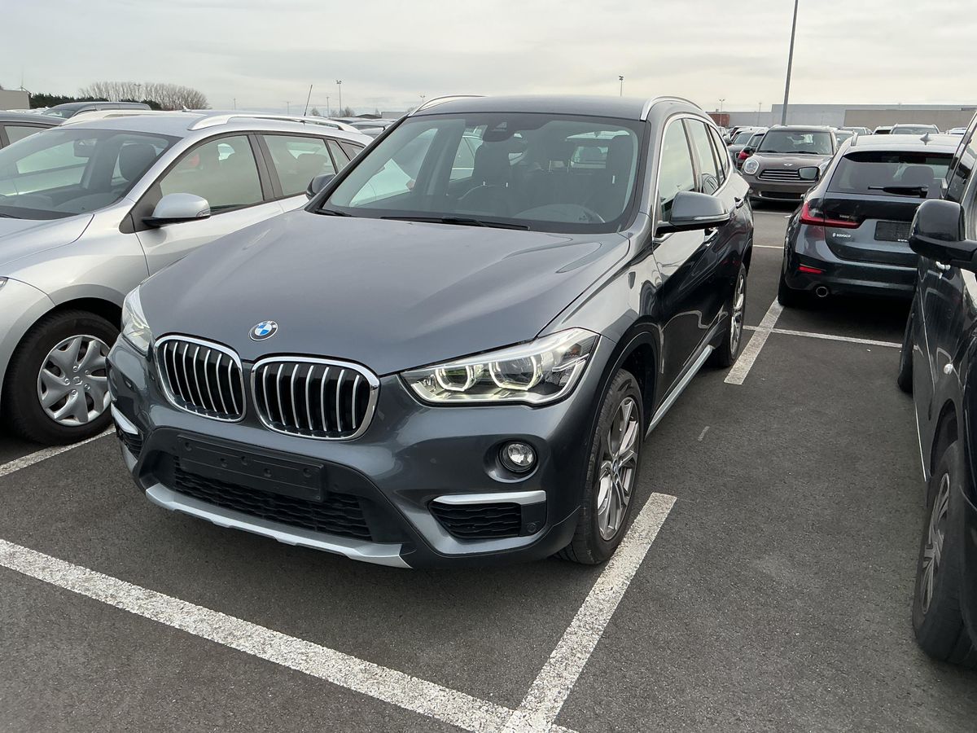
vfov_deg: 48.2
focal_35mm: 29
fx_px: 818
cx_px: 488
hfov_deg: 61.7
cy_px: 366
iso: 25
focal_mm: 3
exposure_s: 1/650
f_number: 1.8
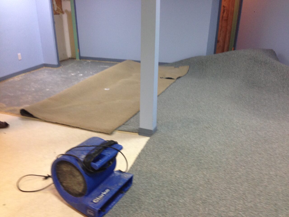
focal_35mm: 33
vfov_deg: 42.9
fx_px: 276
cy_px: 108
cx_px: 144
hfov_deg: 55.4
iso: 125
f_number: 2.4
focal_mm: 4.12
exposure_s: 1/20
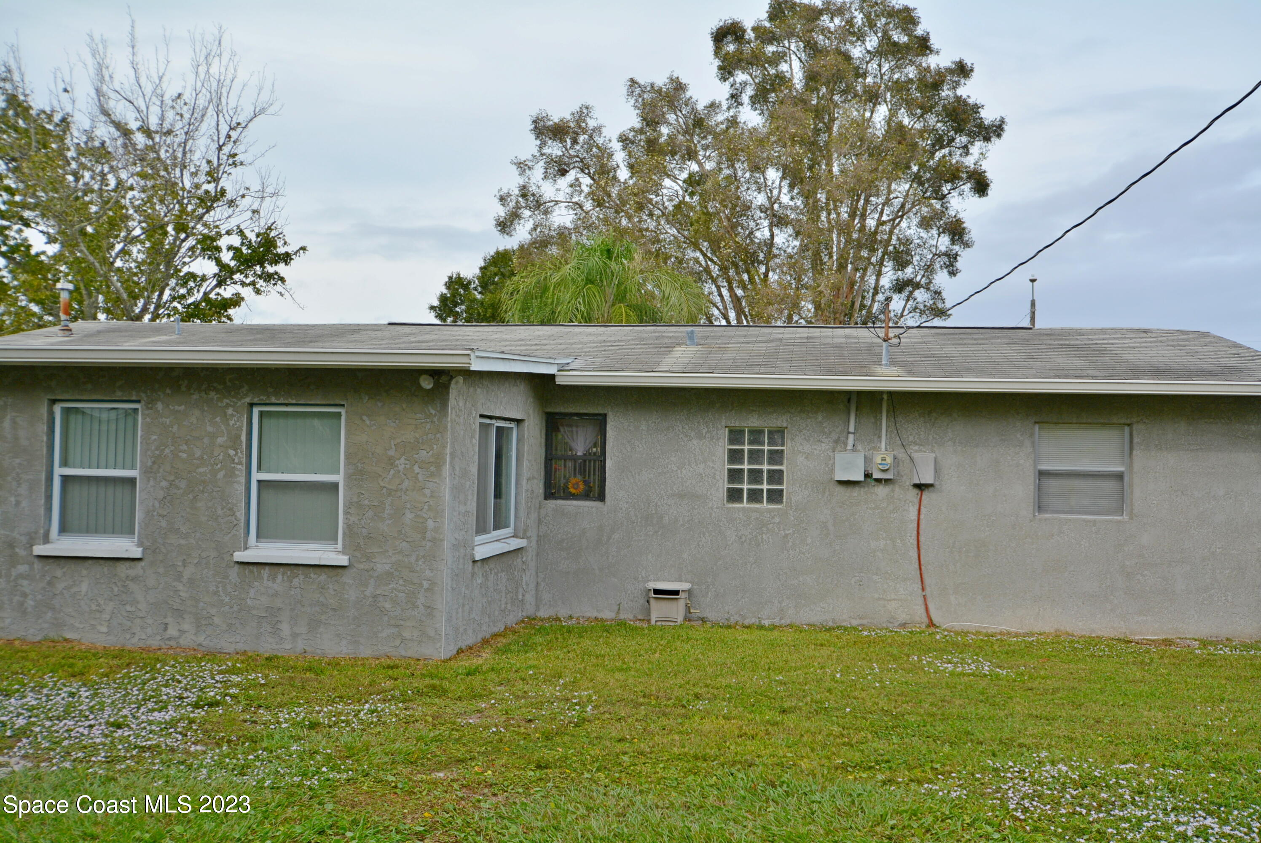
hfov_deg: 53.1
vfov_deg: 36.9
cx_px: 630
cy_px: 422
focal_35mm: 36
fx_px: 1262
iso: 160
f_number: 8
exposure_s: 1/250
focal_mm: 24
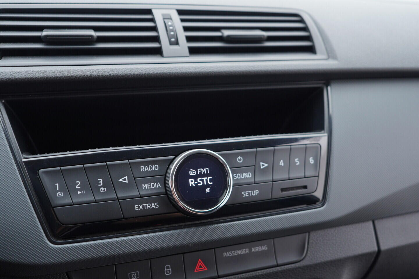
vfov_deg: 36.9
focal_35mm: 36
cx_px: 210
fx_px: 419
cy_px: 140
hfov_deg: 53.1
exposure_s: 1/40
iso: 160
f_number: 2.8
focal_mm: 24
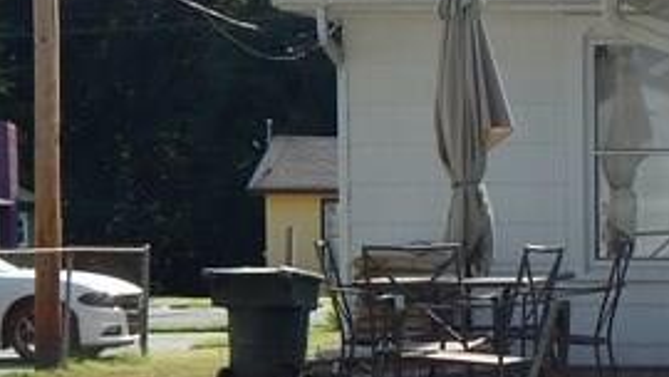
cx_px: 907
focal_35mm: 157
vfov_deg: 7.7
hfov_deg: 13.2
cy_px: 357
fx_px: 2786
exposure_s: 1/800
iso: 125
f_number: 3.4
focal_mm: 6.8
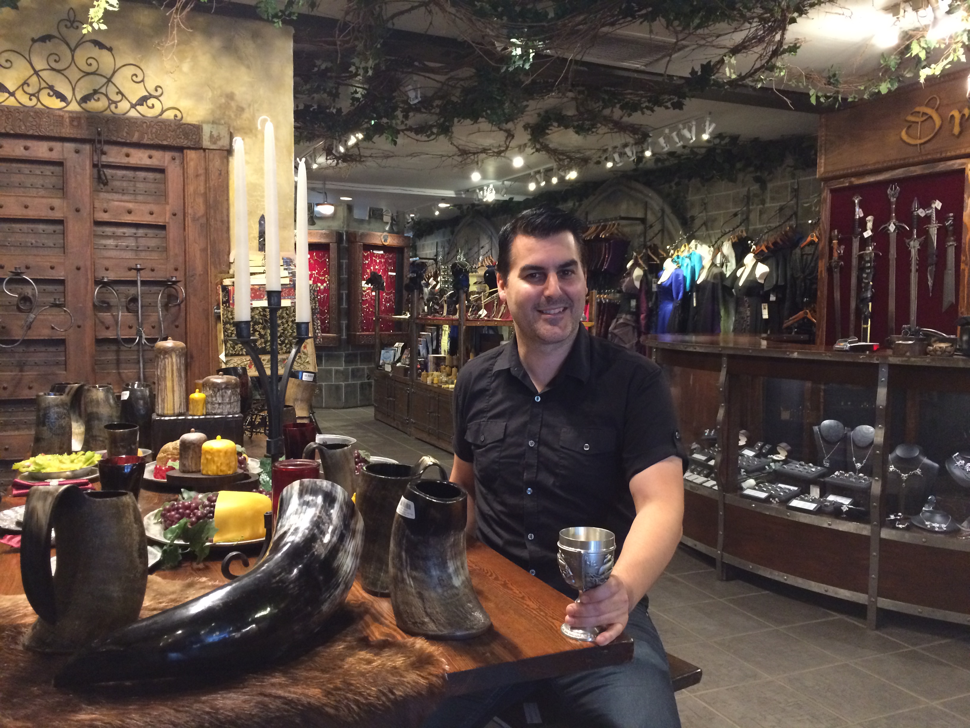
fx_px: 813
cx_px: 485
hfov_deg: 61.7
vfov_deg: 48.2
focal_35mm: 29
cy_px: 364
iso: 320
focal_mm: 4.15
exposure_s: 1/30
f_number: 2.2
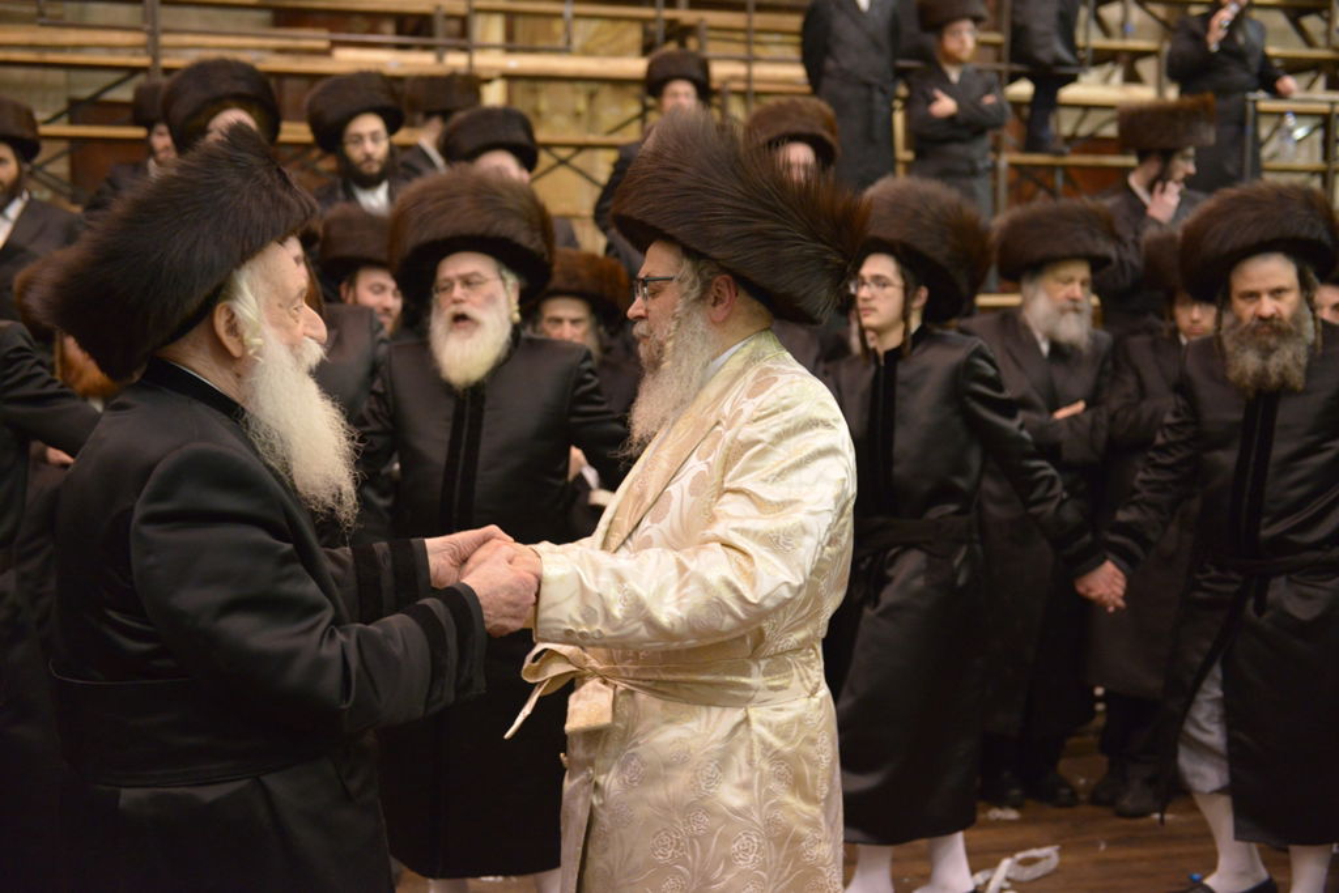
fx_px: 1785
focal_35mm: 48
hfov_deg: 41.1
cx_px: 670
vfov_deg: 28.1
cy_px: 446
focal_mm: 48
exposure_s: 1/250
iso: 3200
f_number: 3.2
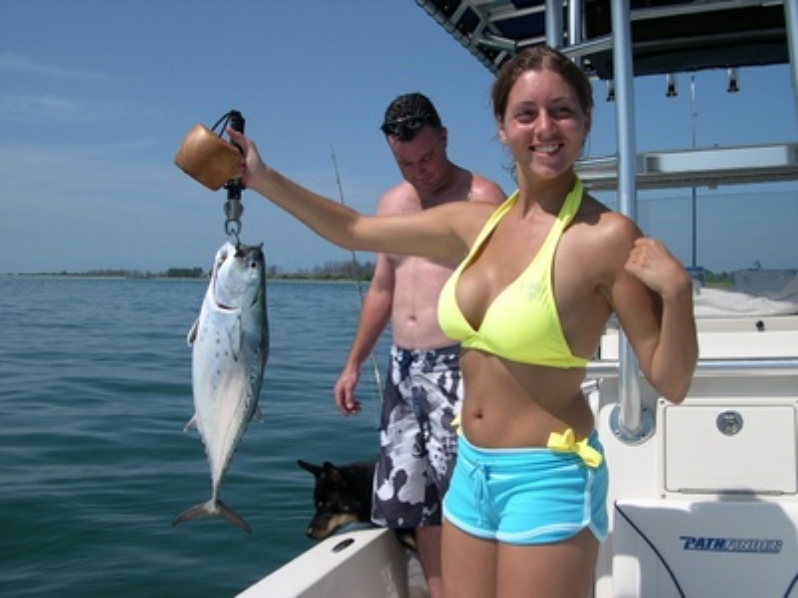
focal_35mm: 38
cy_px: 299
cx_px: 399
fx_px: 876
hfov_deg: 49.0
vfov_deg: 37.7
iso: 100
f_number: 7.6
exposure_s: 1/338
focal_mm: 8
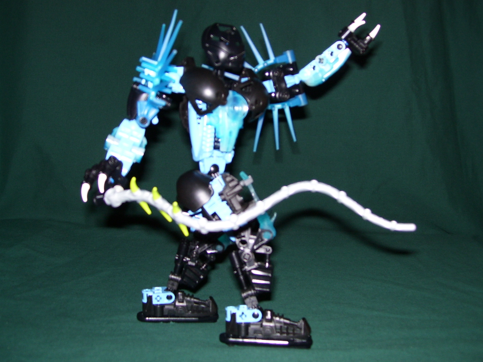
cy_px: 165
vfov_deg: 35.9
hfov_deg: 46.8
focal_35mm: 40
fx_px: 558
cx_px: 231
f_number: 2.7
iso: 80
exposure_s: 1/60
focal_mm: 6
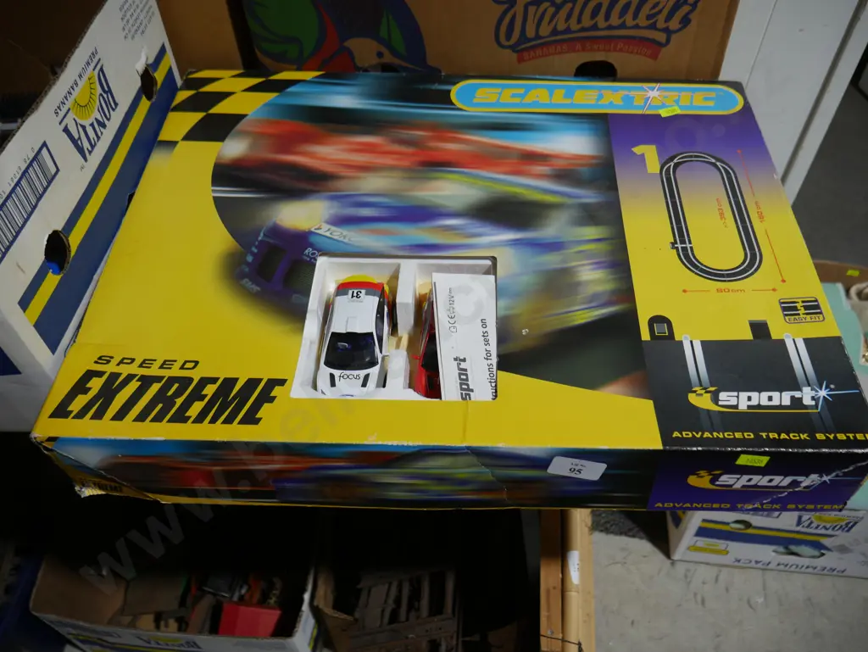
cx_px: 434
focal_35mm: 28
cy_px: 326
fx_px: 702
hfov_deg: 63.4
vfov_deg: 49.8
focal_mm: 14
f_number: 3.5
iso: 200
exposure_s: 1/80
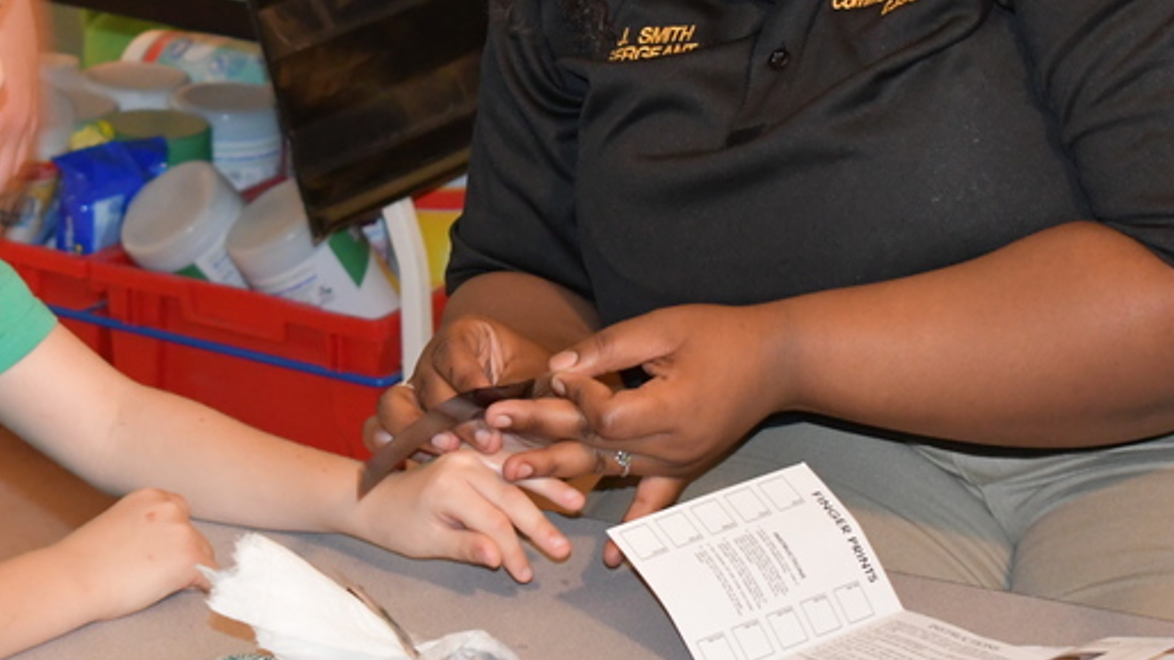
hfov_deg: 14.9
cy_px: 104
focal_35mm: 144
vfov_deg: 8.4
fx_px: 4482
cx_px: 477
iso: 2800
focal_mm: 46
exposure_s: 1/60
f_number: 5.3
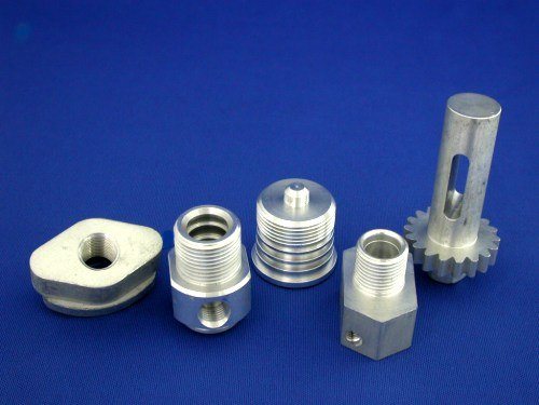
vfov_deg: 25.2
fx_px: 903
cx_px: 270
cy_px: 202
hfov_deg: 33.2
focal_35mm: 58
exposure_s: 1/4
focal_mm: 12
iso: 104
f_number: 3
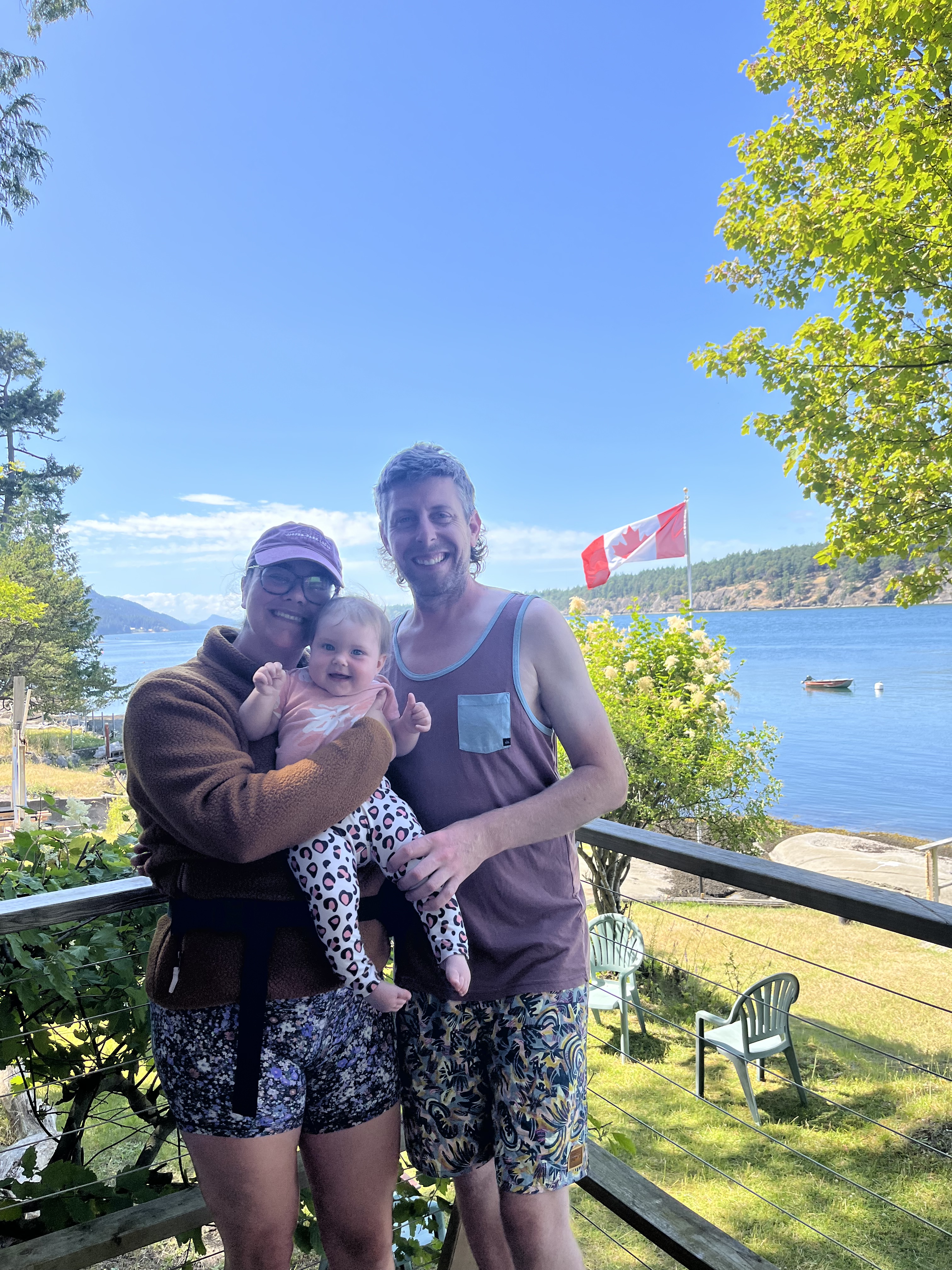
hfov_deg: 53.1
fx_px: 953
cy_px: 635
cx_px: 476
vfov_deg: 67.3
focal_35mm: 26
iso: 50
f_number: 1.6
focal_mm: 5.1
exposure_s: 1/1163
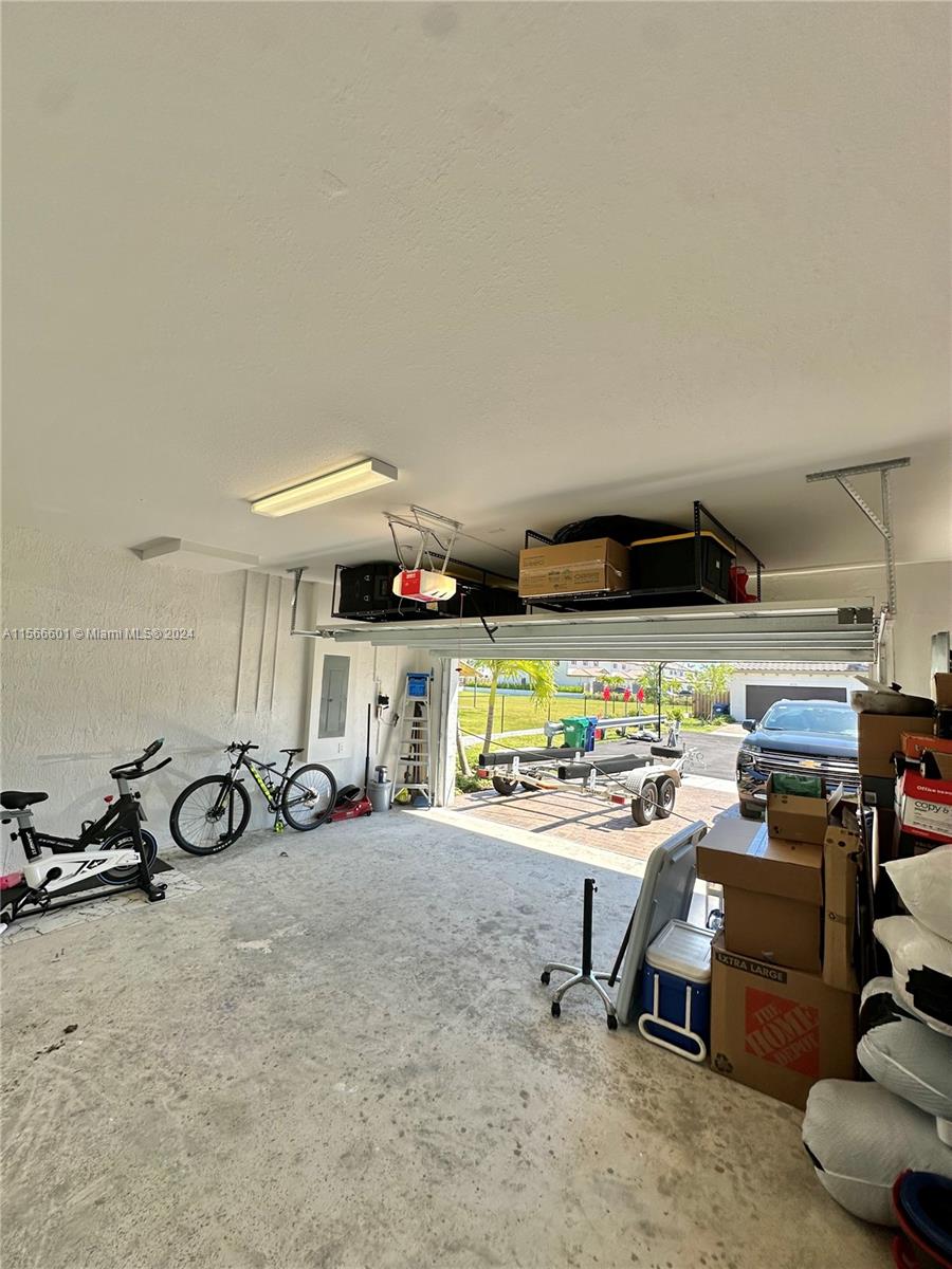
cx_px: 476
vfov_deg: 102.1
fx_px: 513
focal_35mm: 14
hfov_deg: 85.7
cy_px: 634
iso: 40
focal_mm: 2.22
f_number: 2.2
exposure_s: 1/469
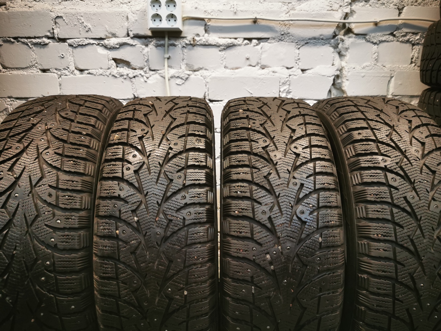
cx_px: 220
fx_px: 344
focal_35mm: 27
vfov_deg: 51.3
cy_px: 166
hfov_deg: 65.3
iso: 160
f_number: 1.6
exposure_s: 1/50
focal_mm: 5.56
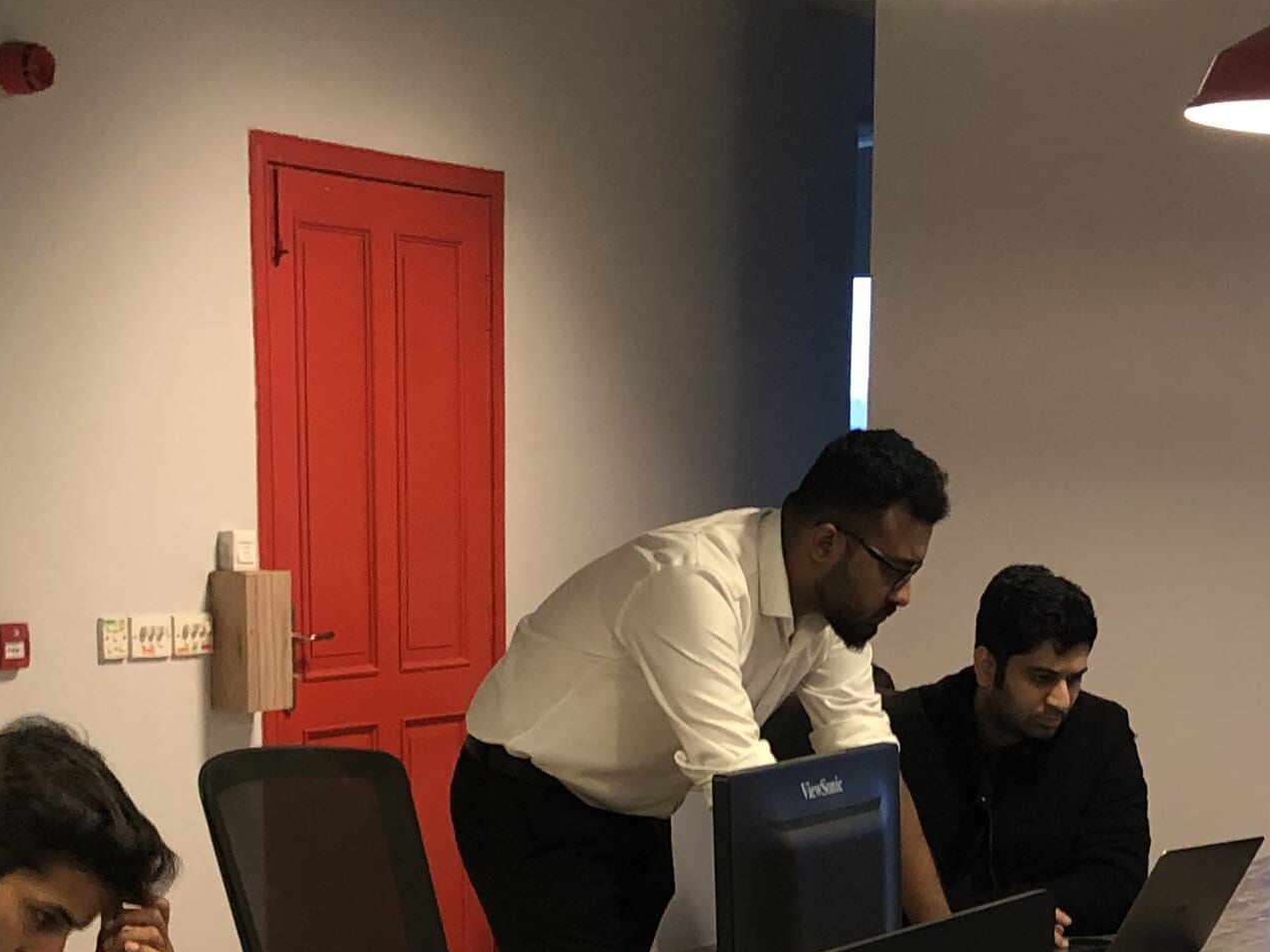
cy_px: 1178
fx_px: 3265
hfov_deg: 22.0
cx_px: 718
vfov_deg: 15.9
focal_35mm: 89
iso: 50
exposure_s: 1/17
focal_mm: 4
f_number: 1.8
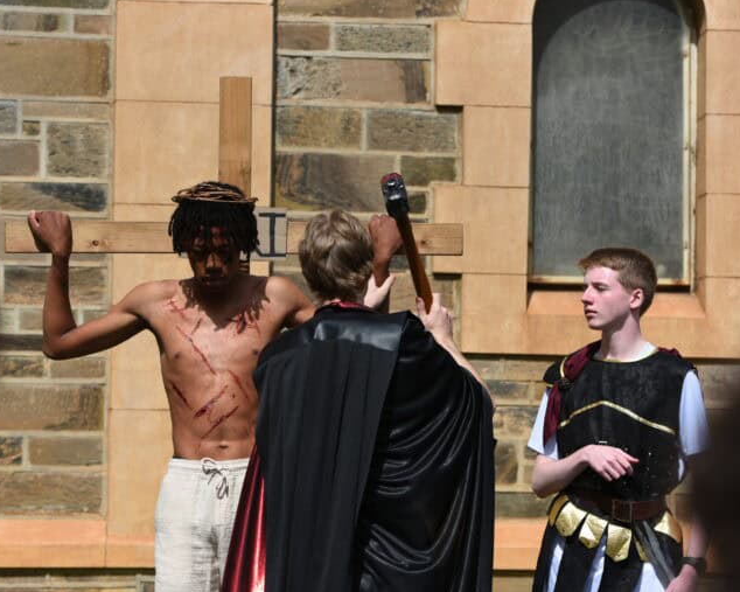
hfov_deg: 15.4
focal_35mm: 125
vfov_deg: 12.3
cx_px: 322
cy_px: 295
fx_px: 2737
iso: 200
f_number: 4.5
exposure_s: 1/2000
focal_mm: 110
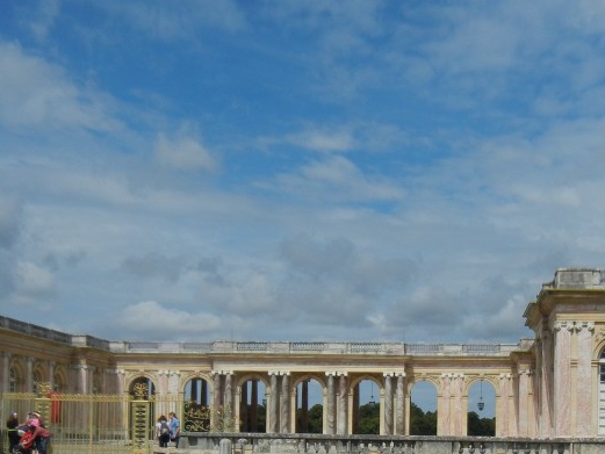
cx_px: 387
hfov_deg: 32.5
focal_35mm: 59
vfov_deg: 24.1
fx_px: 1031
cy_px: 412
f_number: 7
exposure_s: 1/1048
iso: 160
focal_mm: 5.4
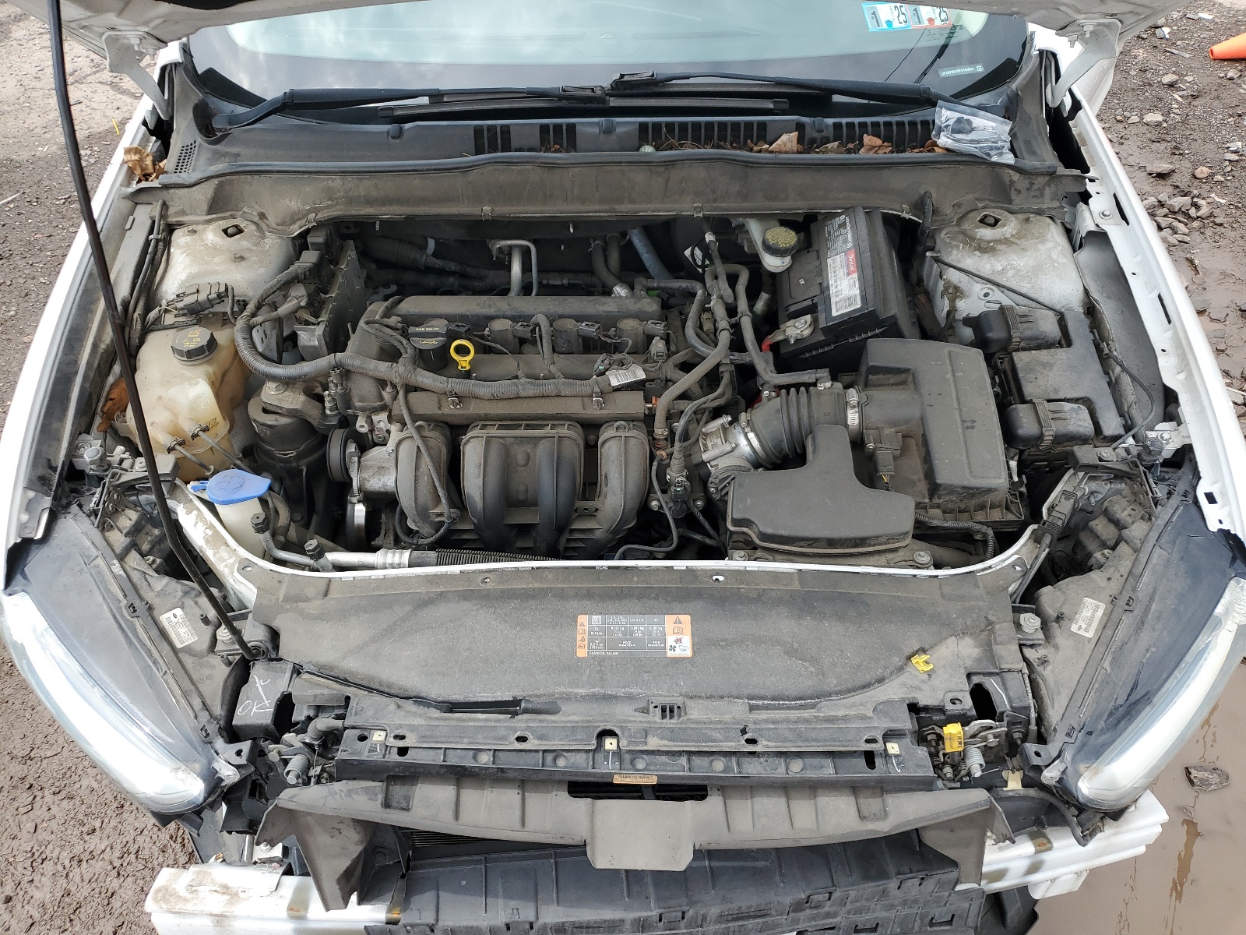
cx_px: 623
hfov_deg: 67.3
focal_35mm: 26
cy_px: 468
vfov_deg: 53.1
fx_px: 936
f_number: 1.5
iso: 50
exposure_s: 1/588
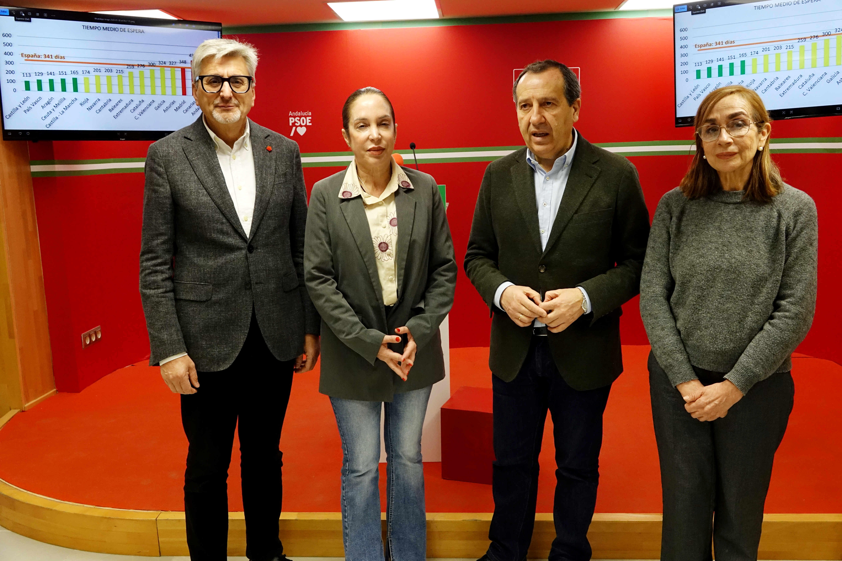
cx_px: 421
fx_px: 748
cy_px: 280
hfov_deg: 58.7
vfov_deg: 41.1
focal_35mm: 32
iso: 1000
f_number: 2.8
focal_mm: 11.77
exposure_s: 1/250
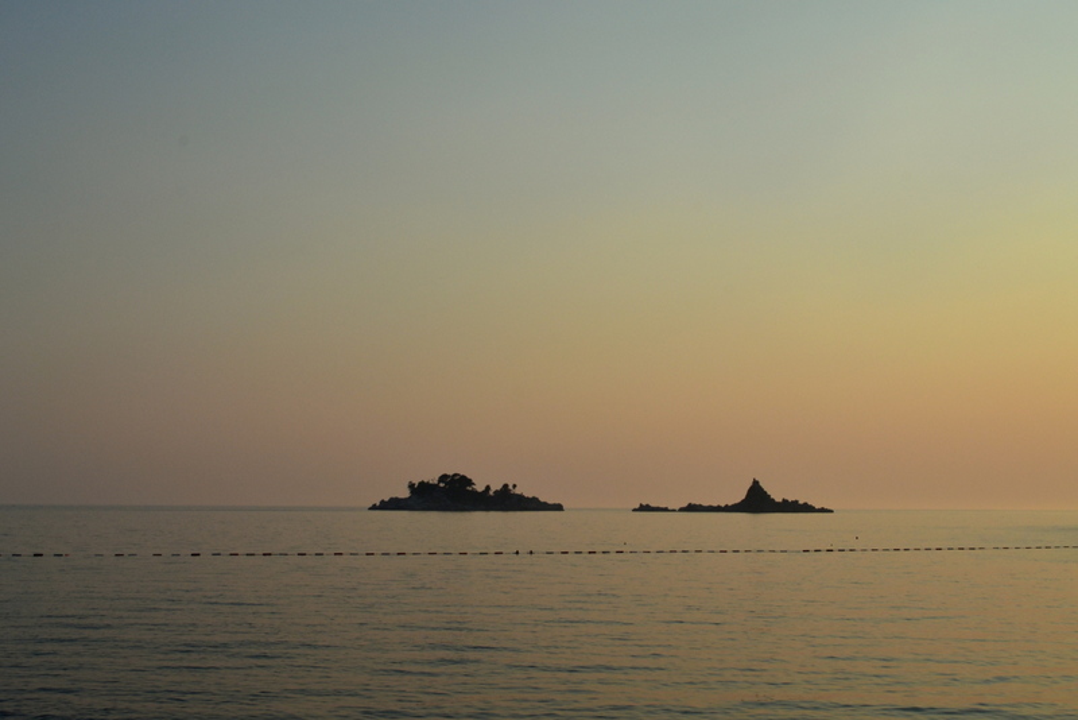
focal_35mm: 45
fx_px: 1348
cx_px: 539
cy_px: 360
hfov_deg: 43.6
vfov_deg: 29.9
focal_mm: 30
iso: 400
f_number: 11
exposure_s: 1/500
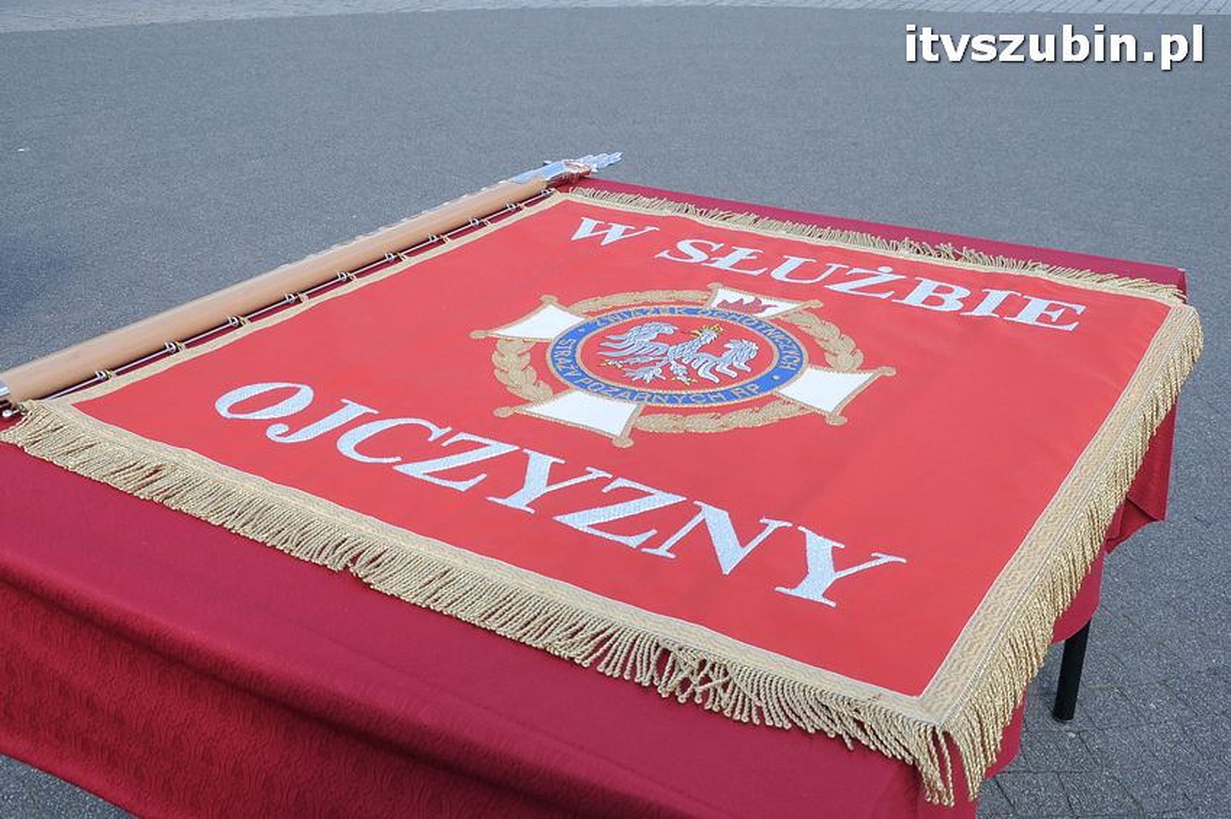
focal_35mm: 38
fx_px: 1281
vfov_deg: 35.4
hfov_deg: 51.3
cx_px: 616
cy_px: 410
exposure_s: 1/320
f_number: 9
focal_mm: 25
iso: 400
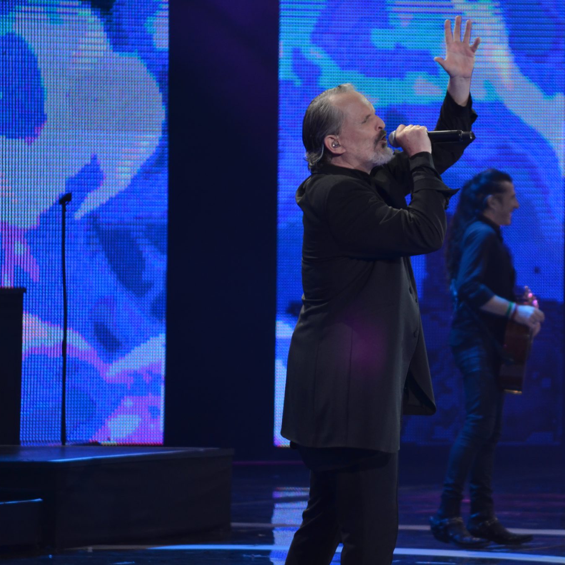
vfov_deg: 4.6
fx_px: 7109
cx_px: 382
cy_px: 282
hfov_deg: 4.6
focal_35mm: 385
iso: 800
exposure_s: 1/125
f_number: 5.6
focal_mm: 200
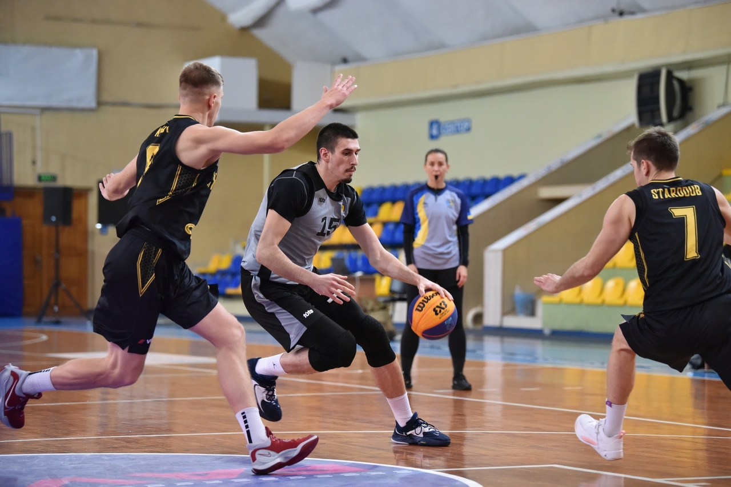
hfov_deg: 18.6
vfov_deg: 12.4
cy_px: 244
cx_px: 366
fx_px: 2233
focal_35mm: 110
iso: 5000
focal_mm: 110
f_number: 2.8
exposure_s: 1/1000
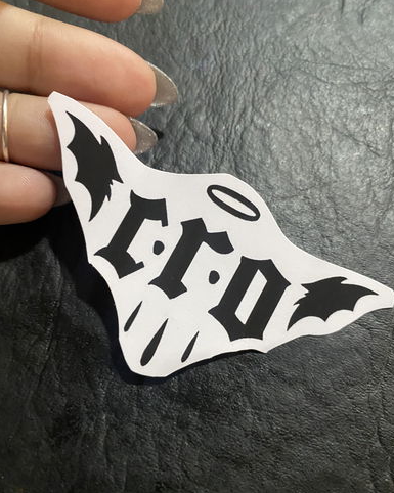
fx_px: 394
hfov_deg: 53.1
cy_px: 270
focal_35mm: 27
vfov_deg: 64.0
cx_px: 202
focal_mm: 4.25
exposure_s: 1/33
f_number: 1.8
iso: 500
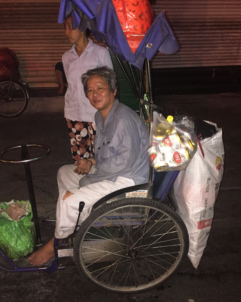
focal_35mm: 31
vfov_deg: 57.2
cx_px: 121
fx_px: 276
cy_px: 153
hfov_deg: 47.1
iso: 500
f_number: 2.2
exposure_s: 1/17
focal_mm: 4.15
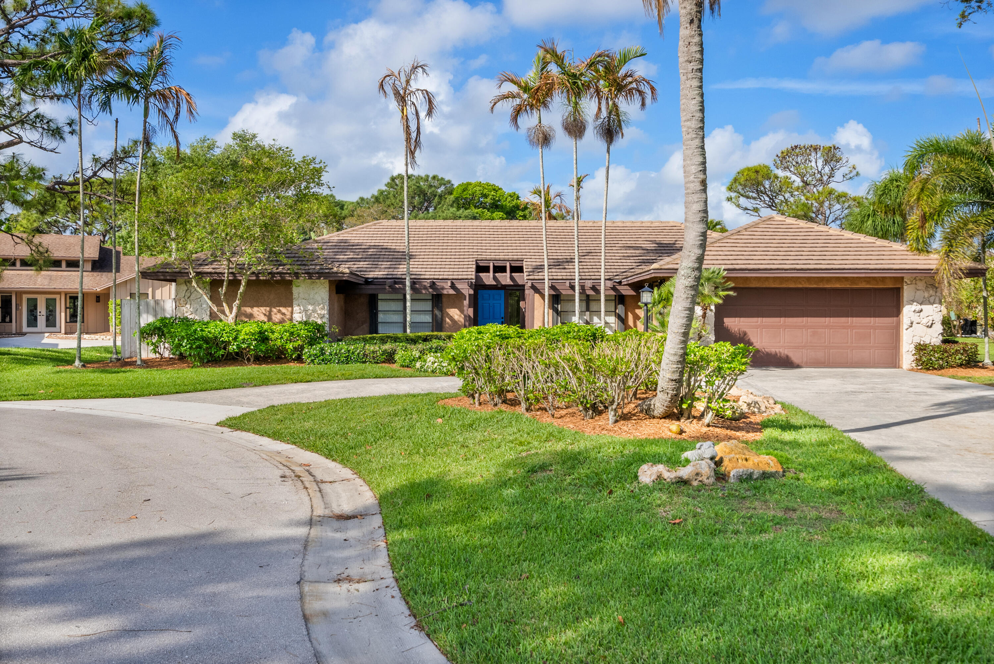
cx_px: 497
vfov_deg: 37.9
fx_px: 967
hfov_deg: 54.4
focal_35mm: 35
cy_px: 332
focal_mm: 35
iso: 640
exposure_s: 1/400
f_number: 9
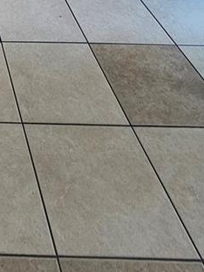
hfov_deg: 23.5
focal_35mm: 50
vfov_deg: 20.7
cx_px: -99
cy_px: -247
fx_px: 393
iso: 250
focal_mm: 2.2
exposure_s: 1/60
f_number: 2.2
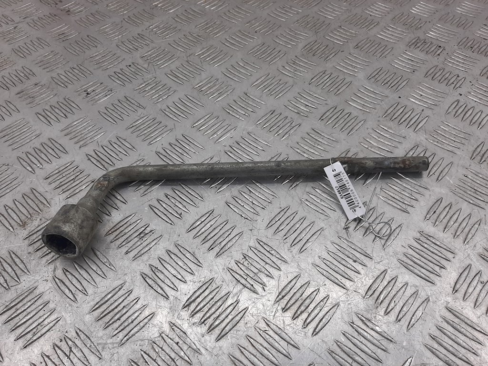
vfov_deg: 53.1
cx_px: 244
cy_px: 183
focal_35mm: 26
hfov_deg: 67.3
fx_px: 367
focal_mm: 3.93
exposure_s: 1/215
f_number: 1.7
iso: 40
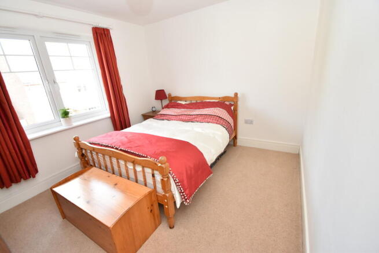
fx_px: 158
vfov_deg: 77.4
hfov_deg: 100.4
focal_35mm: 15
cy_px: 126
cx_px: 190
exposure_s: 1/125
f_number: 5.6
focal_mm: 10
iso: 800
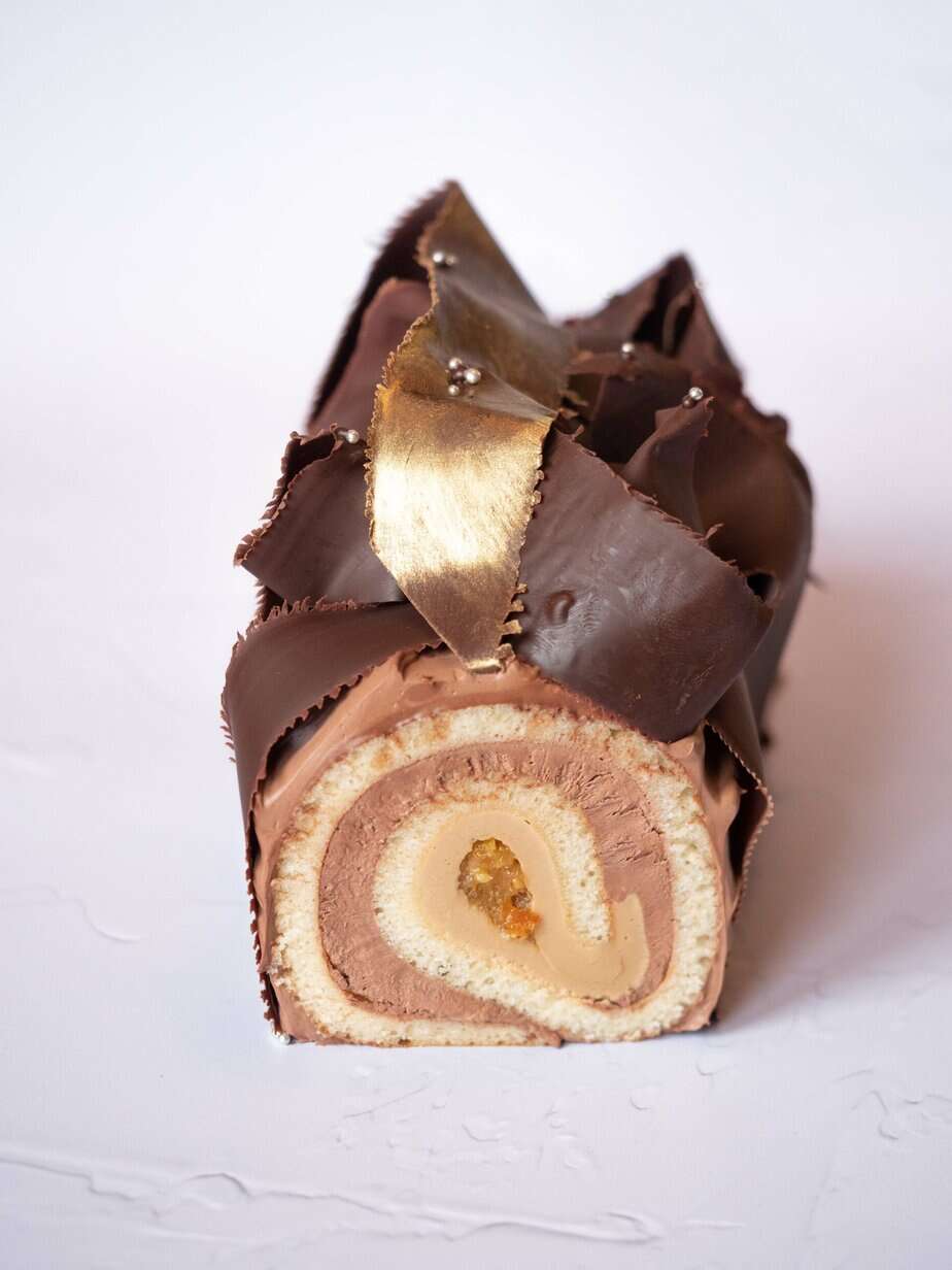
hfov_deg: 12.3
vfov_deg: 16.4
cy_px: 635
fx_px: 4400
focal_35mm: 120
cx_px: 476
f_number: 2.8
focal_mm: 60
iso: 800
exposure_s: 1/125
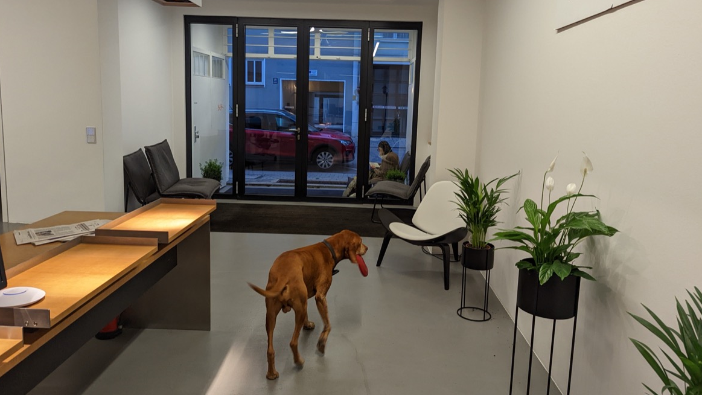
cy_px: 175
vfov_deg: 42.8
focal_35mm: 27
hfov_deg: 69.9
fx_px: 503
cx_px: 346
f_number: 1.85
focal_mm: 6.81
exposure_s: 1/90
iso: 159
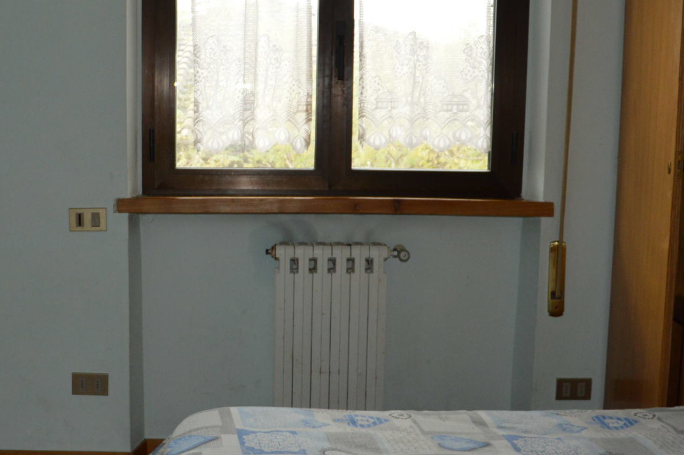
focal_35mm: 54
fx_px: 1025
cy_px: 273
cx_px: 236
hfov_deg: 36.6
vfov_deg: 25.0
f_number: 3.5
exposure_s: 1/60
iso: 560
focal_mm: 18
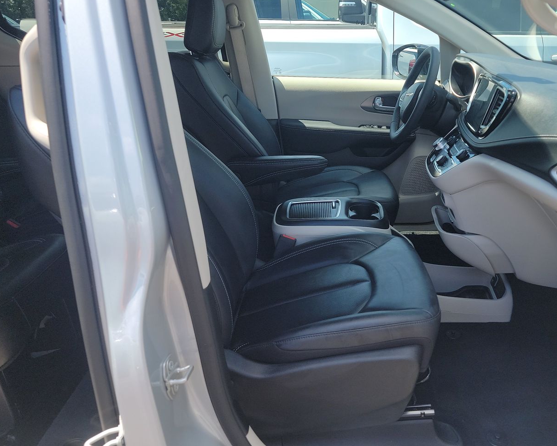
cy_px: 214
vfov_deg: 47.1
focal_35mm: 31
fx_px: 511
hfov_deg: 56.6
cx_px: 342
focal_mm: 6.7
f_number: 1.8
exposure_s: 1/236
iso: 50
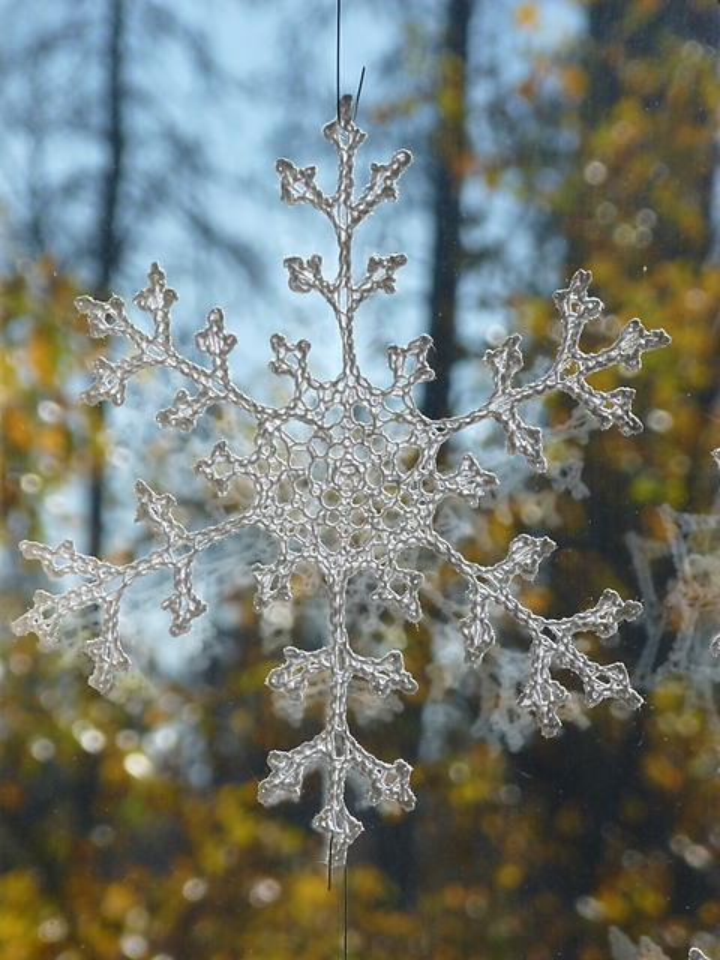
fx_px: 6212
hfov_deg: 6.6
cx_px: 360
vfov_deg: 8.8
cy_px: 480
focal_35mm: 224
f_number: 5.9
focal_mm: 40
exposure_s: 1/400
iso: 100
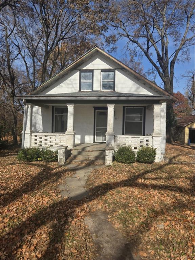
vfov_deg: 73.9
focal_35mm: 23
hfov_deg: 58.9
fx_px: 173
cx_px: 98
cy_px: 130
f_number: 1.8
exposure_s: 1/2391
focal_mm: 5.4
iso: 25
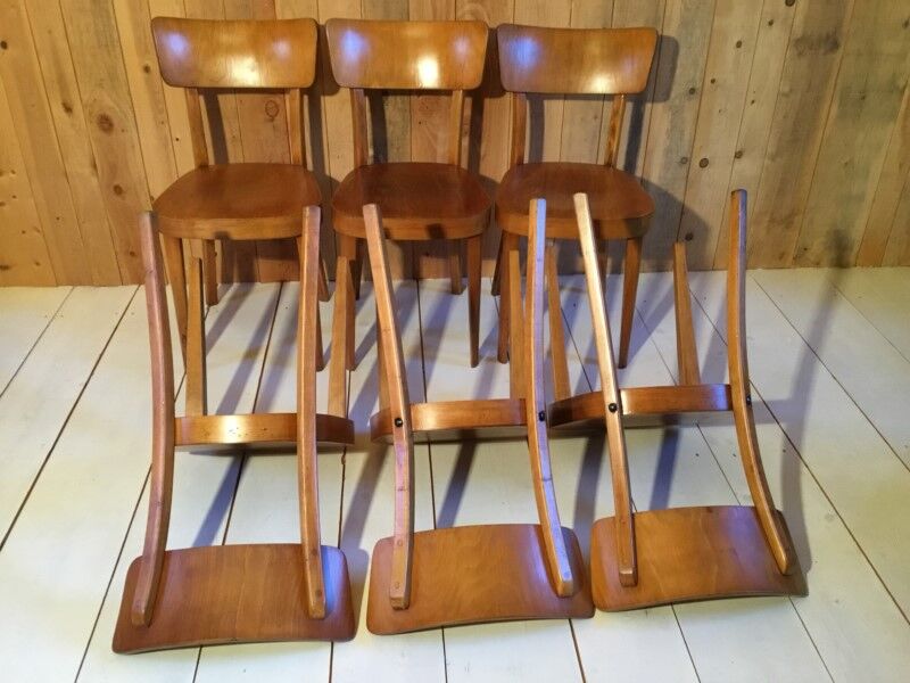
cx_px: 455
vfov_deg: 45.4
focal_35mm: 31
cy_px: 342
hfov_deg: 58.4
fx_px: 815
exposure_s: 1/33
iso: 200
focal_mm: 3.3
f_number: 2.4
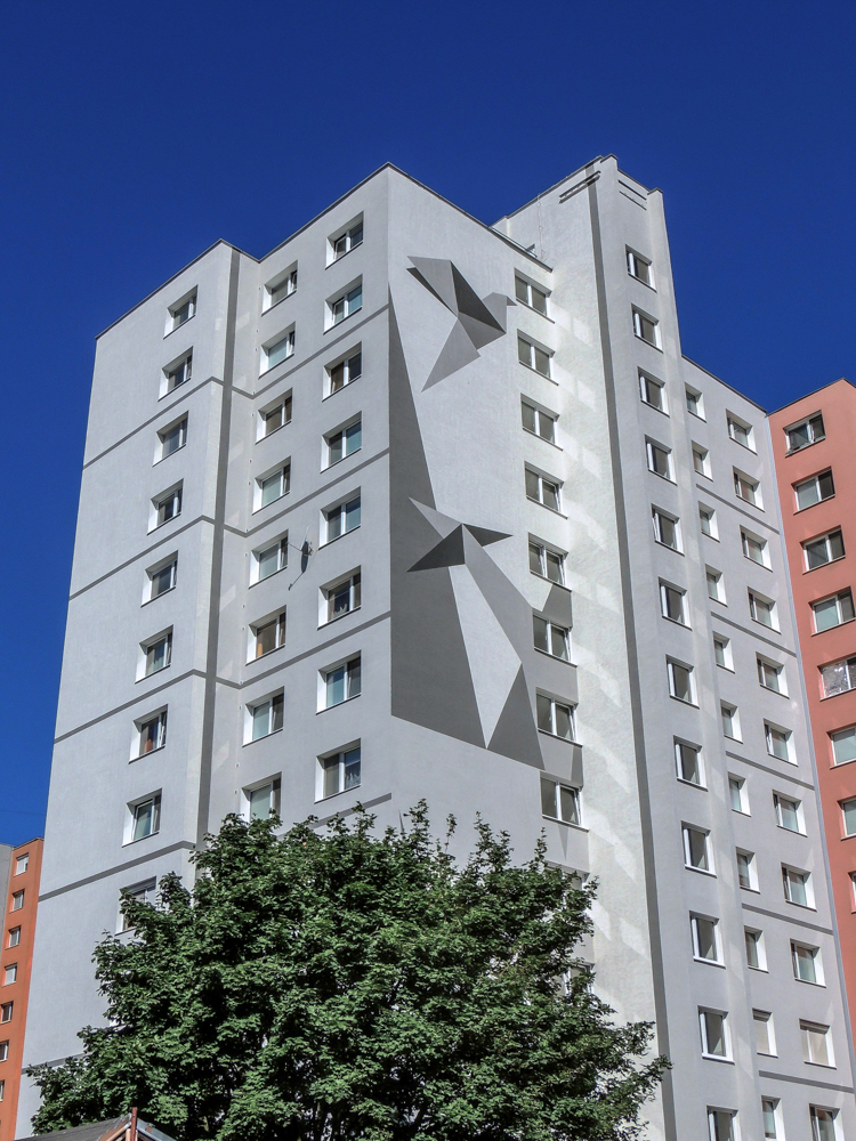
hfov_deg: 30.9
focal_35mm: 47
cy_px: 570
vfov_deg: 40.4
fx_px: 1550
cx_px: 428
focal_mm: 8.3
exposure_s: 1/1250
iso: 100
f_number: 4.9
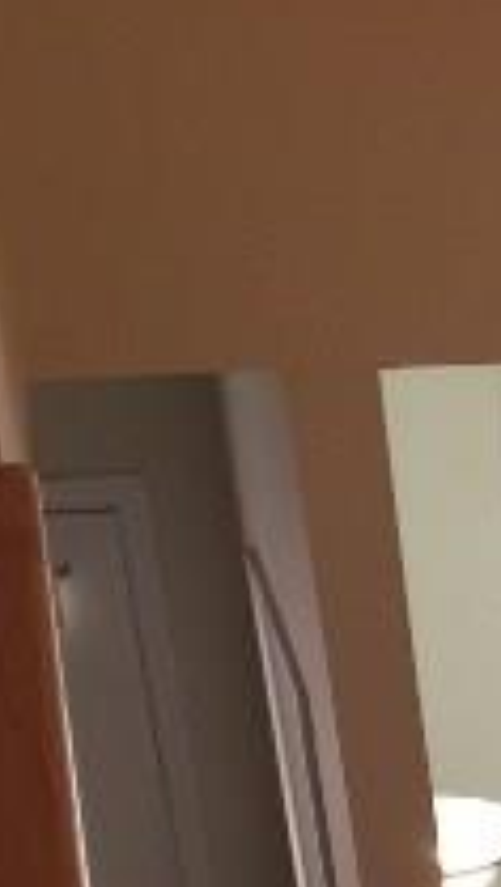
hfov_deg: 8.7
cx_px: 1397
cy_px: 1222
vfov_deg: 16.5
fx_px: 2850
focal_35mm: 121
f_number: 2.2
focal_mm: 4.15
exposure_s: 1/30
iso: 40
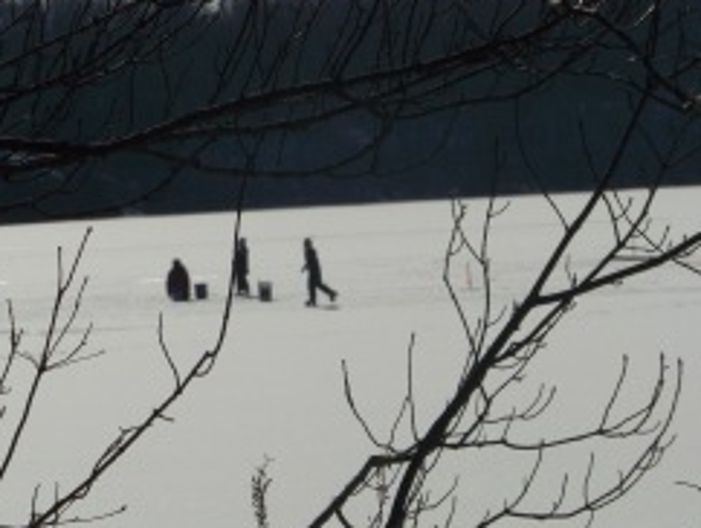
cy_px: 341
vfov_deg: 5.6
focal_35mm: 266
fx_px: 5392
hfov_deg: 7.4
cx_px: 238
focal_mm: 29.3
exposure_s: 1/1250
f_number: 7.1
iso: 65
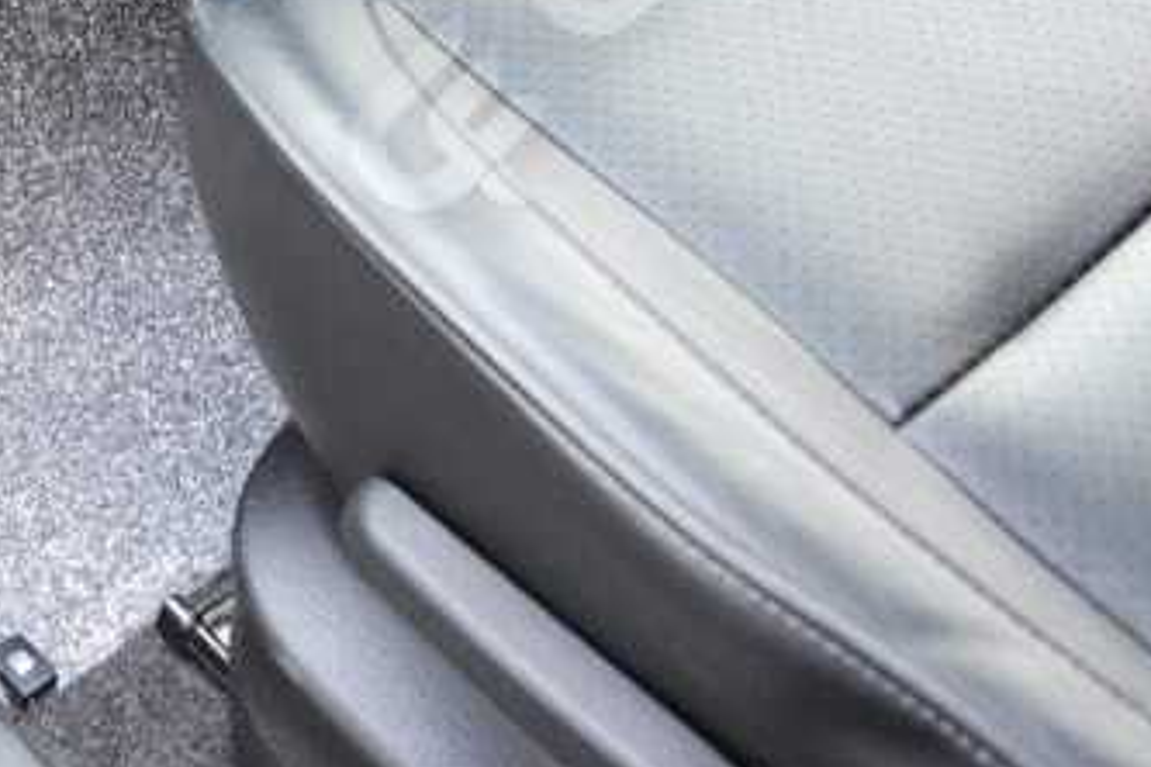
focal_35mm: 72
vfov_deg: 18.2
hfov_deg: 26.7
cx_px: 28
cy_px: -74
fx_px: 2302
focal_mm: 20
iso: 560
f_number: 4
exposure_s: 1/60
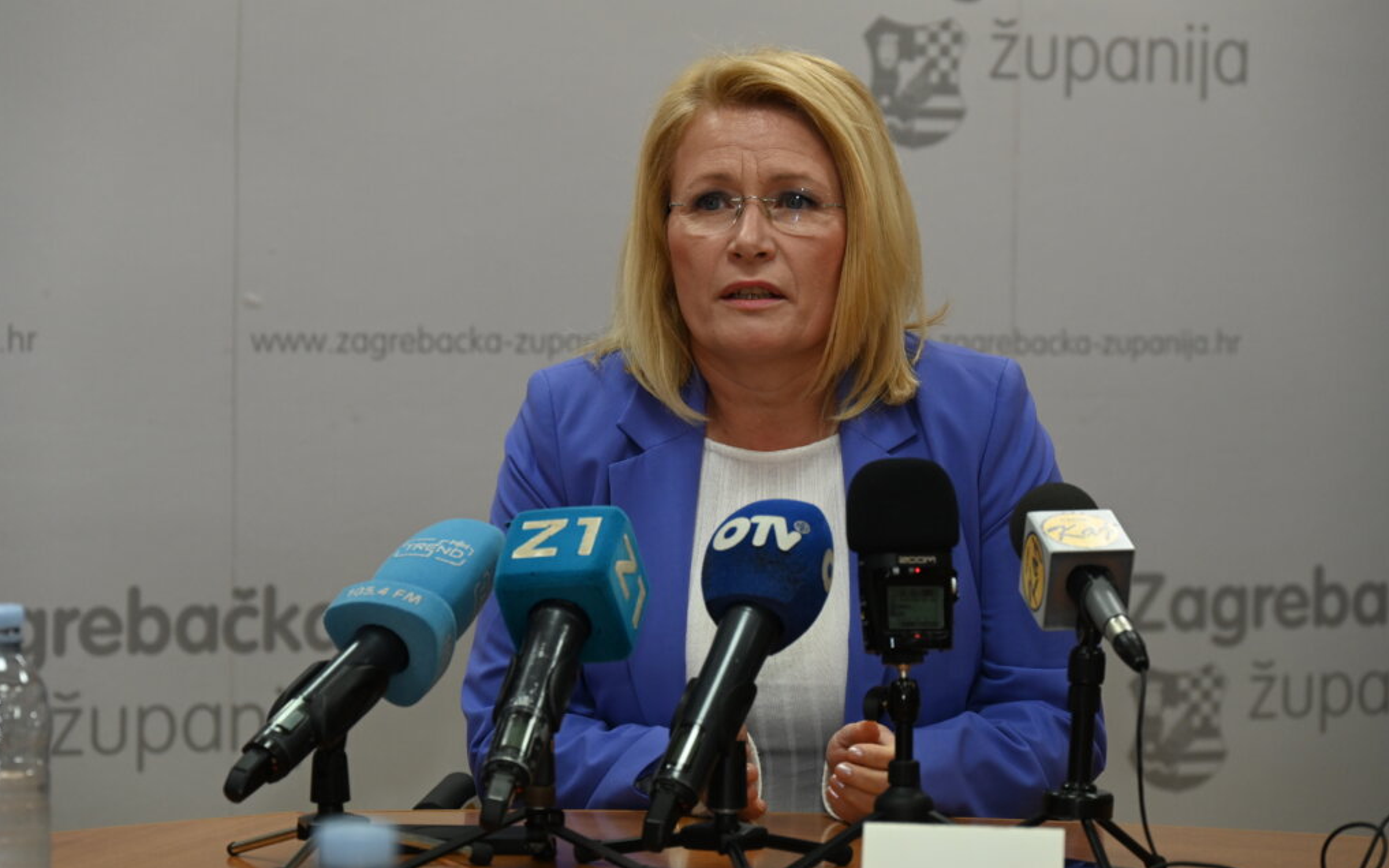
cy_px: 431
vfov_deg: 10.7
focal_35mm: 123
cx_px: 692
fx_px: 4657
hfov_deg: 17.0
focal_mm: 120
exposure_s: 1/125
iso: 1600
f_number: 6.3
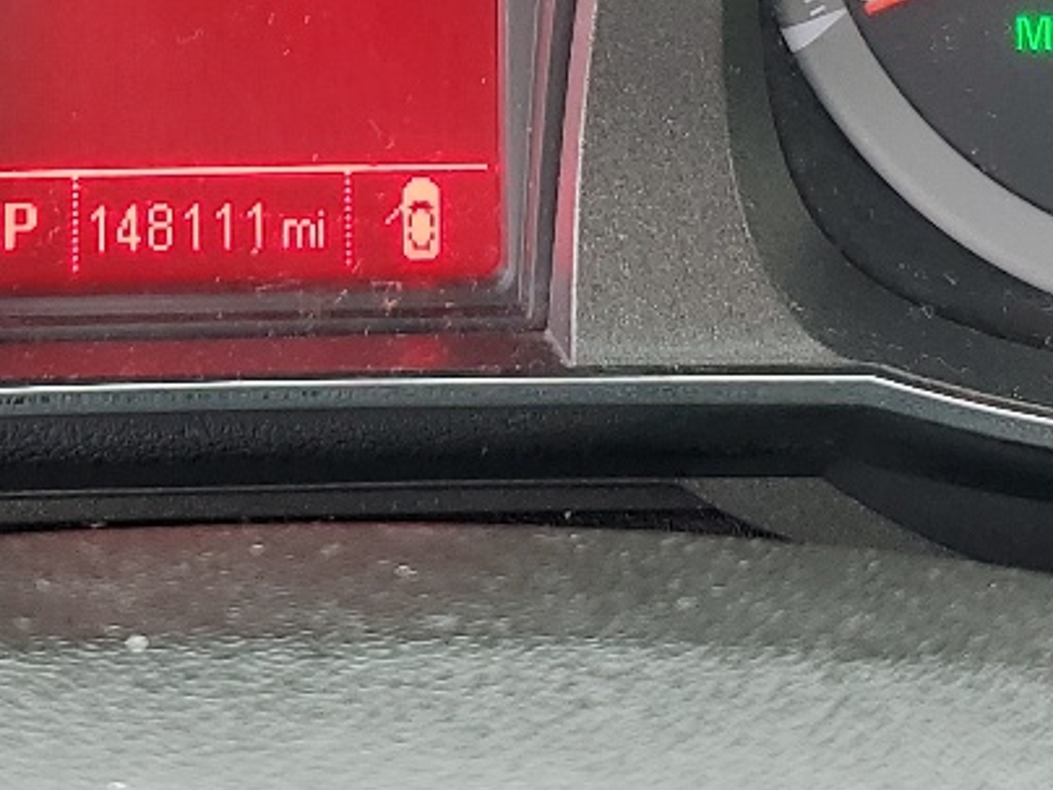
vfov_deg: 13.9
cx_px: 313
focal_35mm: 103
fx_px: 3133
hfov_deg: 19.0
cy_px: -188
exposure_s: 1/60.2
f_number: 1.5
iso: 53
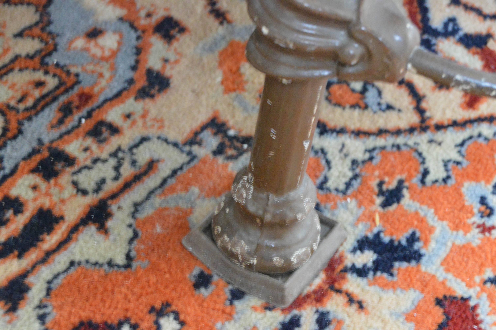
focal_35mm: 78
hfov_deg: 26.0
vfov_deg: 17.5
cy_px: 165
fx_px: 1074
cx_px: 248
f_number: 7.1
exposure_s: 1/5
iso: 6400
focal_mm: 52
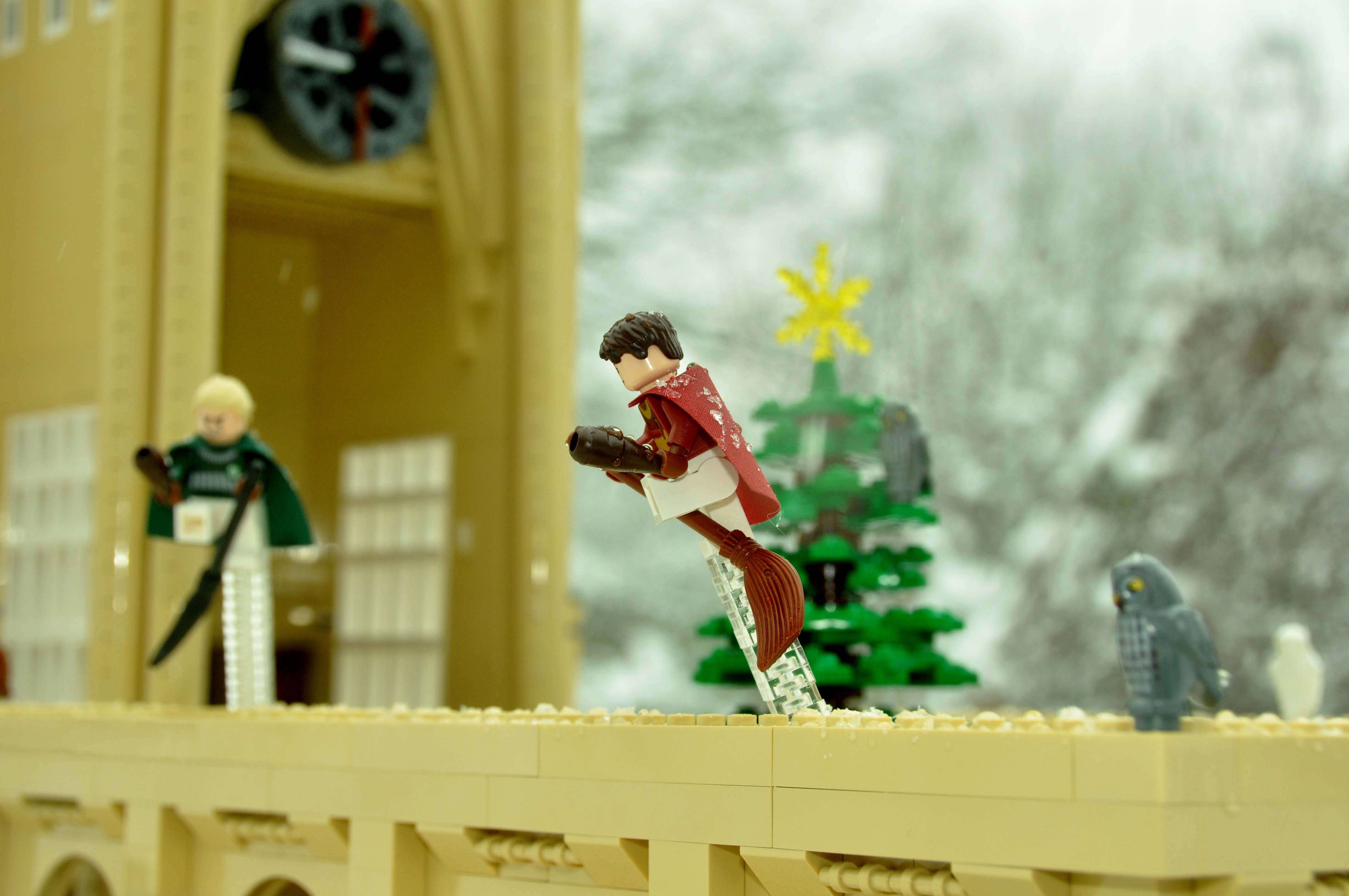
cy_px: 448
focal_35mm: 72
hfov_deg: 28.1
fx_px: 2695
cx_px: 674
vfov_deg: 18.9
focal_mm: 48
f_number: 9
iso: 500
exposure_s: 1/200
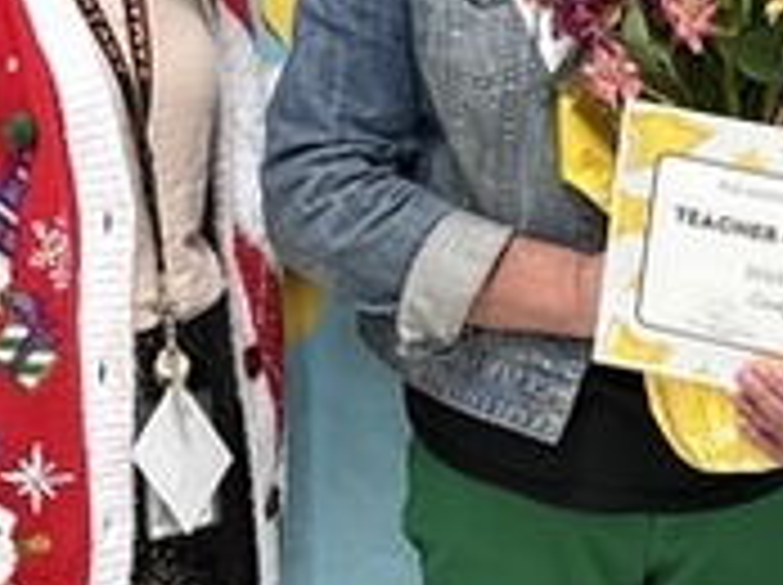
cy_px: 284
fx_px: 3117
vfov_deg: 10.7
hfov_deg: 14.2
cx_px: 662
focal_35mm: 138
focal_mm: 6.86
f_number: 1.78
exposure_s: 1/60
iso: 160
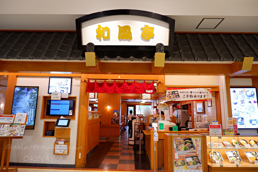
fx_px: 165
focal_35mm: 23
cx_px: 129
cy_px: 86
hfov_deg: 76.1
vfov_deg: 55.1
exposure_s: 1/34
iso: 250
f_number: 3.5
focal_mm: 15
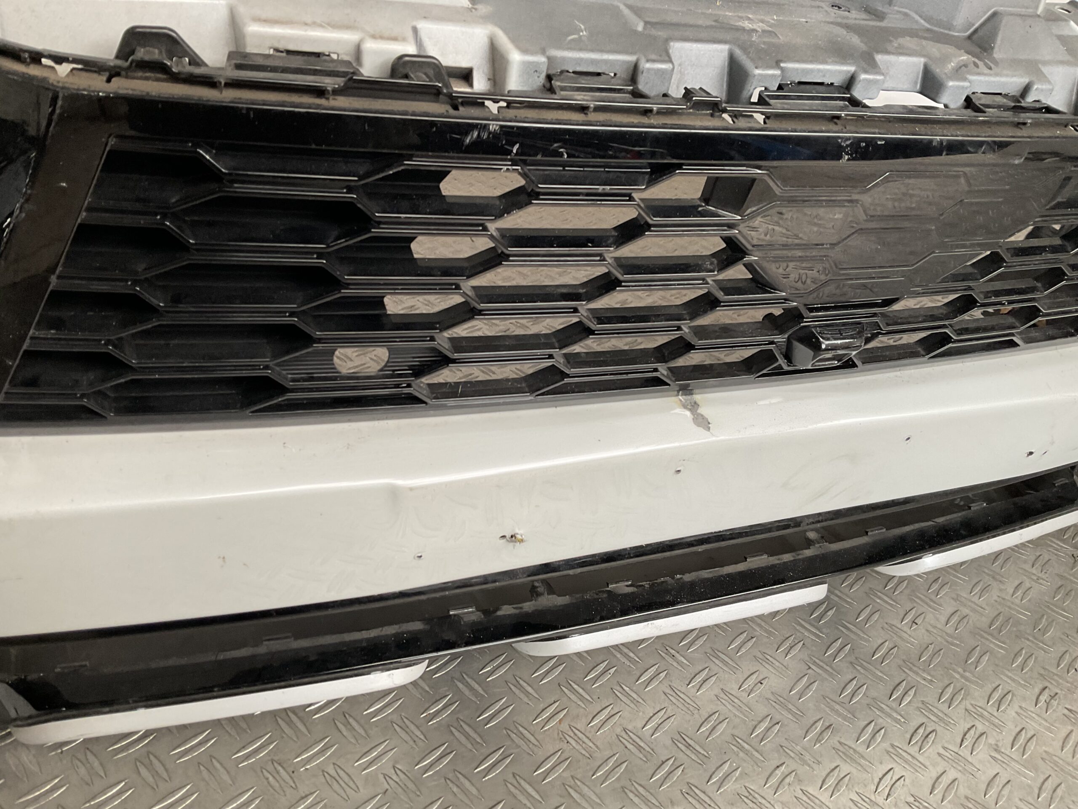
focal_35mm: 29
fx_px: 903
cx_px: 539
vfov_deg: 48.2
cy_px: 404
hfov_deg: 61.7
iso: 64
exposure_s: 1/100
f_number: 1.8
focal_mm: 3
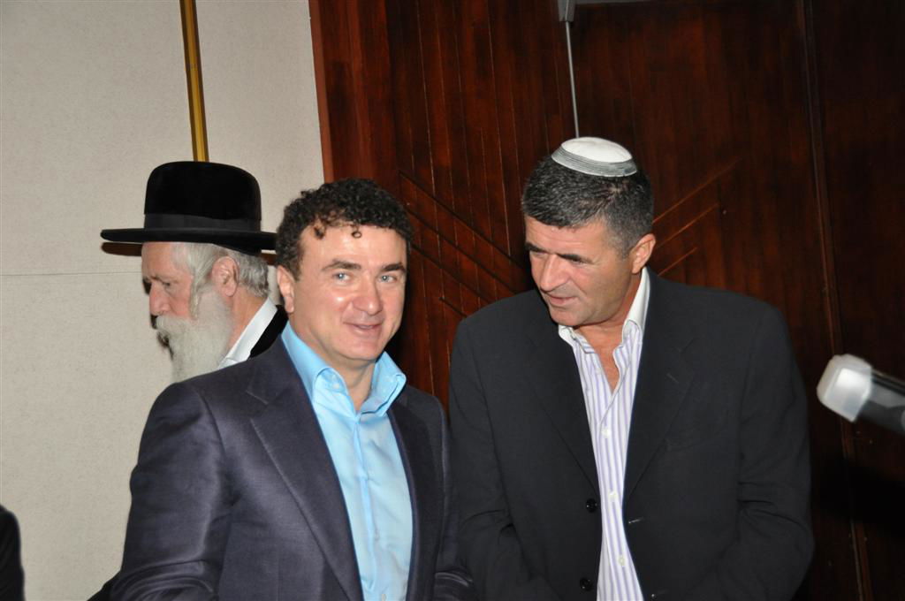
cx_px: 452
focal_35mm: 57
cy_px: 300
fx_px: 1431
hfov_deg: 35.1
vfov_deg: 23.7
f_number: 4.2
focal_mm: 38
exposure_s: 1/60
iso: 800
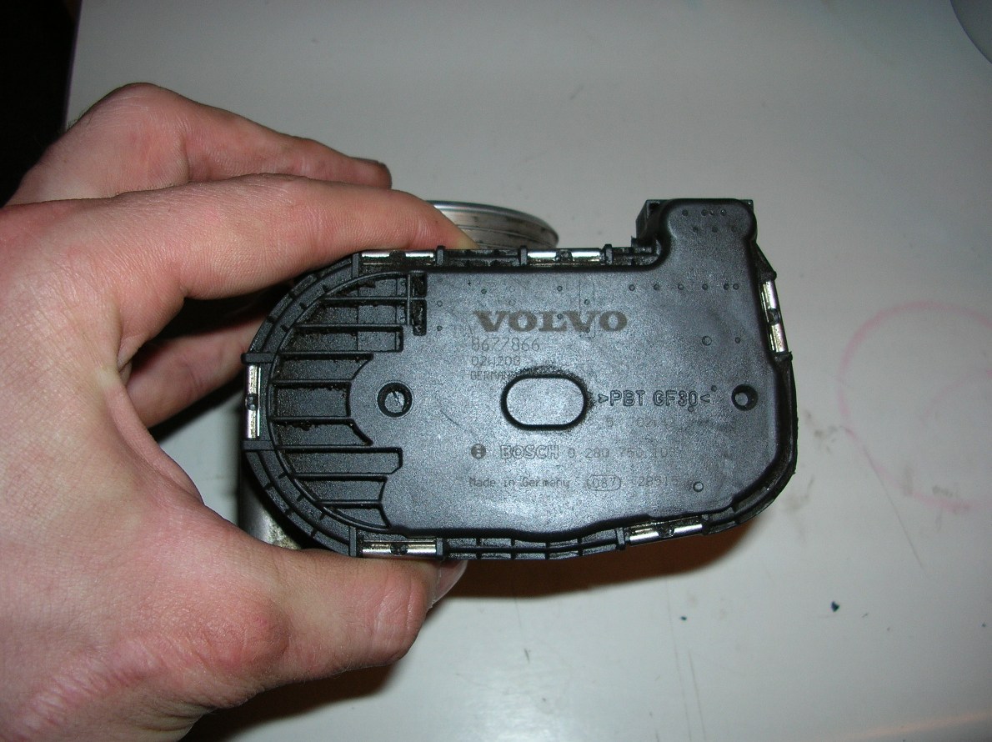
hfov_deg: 52.7
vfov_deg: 40.6
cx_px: 496
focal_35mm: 35
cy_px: 371
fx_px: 1002
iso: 50
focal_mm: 5.8
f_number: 2.8
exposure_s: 1/60.1
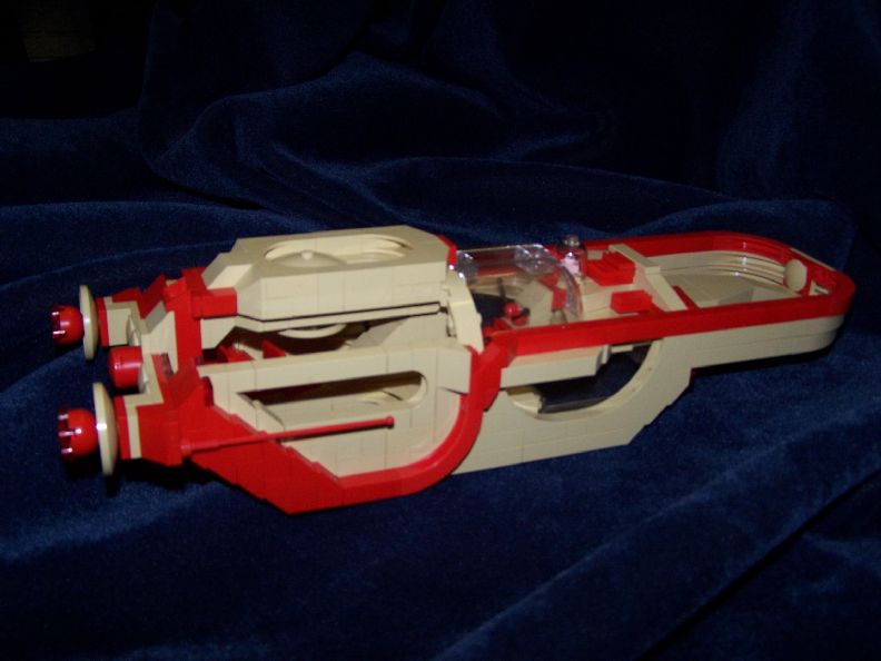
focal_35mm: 38
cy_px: 330
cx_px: 440
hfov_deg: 49.0
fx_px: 967
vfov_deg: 37.7
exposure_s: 1/60
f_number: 2.8
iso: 140
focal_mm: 6.3
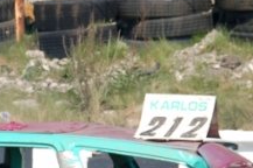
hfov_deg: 7.1
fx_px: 2017
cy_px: 211
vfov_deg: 4.7
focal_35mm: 287
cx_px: -27
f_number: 5.3
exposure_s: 1/800
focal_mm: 65
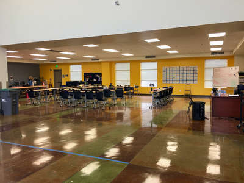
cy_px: 92
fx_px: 204
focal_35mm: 29
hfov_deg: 61.7
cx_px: 122
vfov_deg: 48.2
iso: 32
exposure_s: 1/30
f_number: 2.2
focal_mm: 4.15
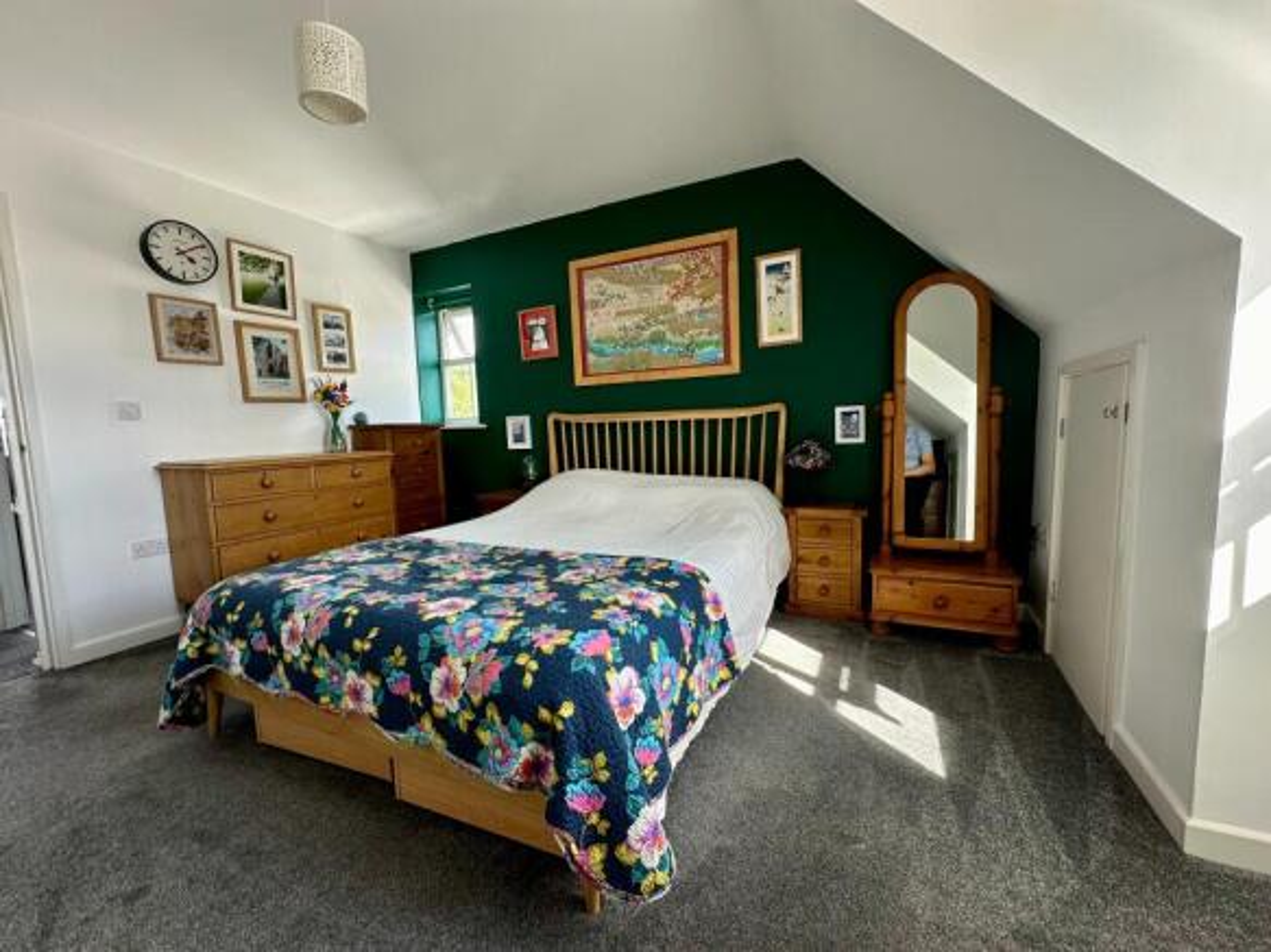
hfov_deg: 102.1
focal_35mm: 14
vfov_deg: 85.7
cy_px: 476
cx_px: 636
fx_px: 514
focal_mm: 2.22
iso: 50
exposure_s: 1/99
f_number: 2.2
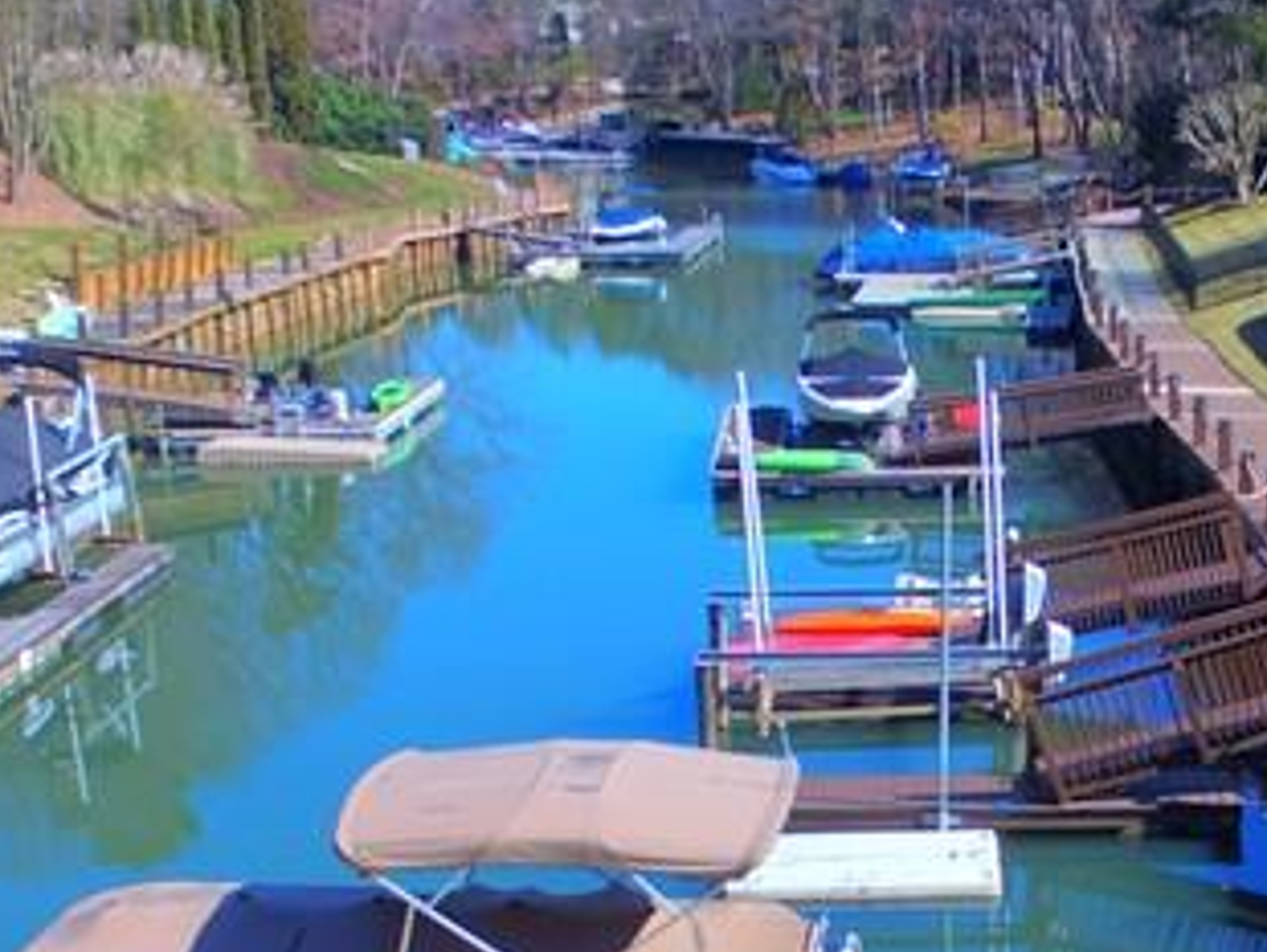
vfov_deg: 21.7
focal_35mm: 66
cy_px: 895
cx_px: 1059
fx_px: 2418
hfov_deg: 28.6
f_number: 2.8
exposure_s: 1/500
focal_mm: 3.61
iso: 100
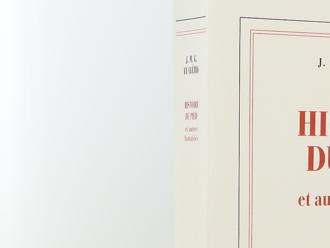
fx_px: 1401
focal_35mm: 147
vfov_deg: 10.0
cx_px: 330
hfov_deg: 13.3
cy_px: 251
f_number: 3.2
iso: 100
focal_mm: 9.4
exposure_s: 1/60
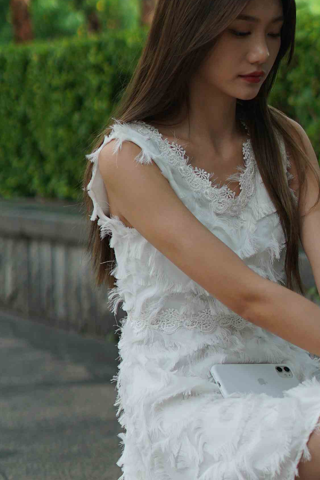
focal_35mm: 126
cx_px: 348
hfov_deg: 10.8
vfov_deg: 16.2
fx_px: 1678
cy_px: 309
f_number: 2
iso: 320
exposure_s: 1/6400
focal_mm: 50
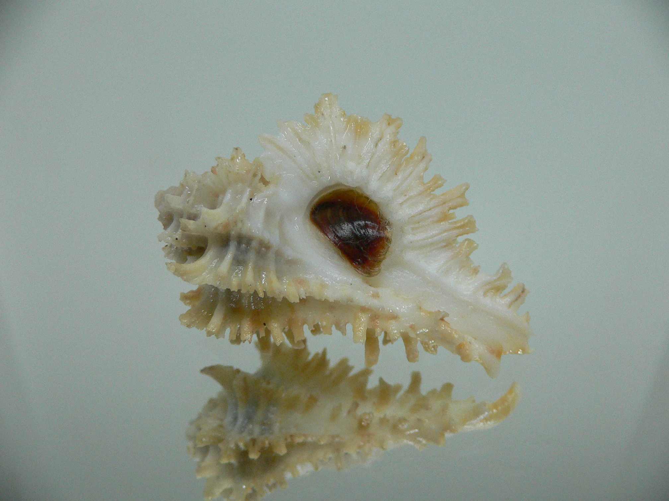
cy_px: 250
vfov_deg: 40.7
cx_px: 334
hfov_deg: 52.6
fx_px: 676
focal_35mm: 35
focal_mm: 4.6
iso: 200
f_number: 2.8
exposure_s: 1/60
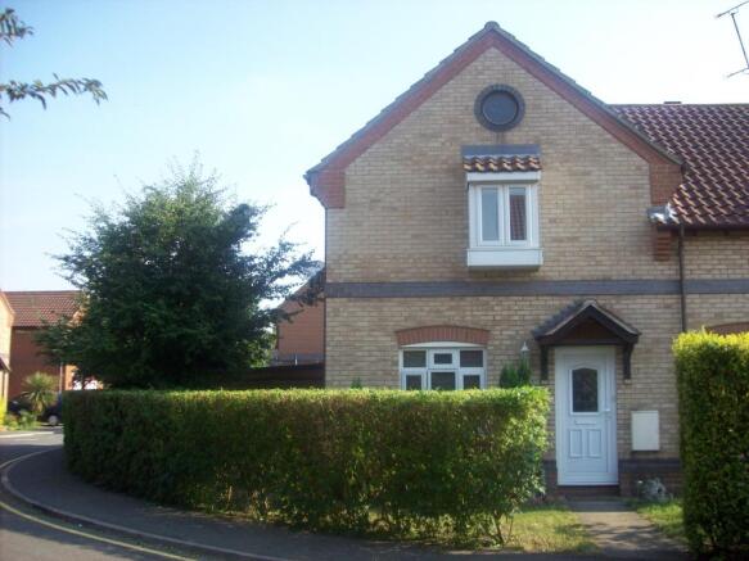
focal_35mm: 36
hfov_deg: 51.4
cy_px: 280
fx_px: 779
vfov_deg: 39.6
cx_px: 374
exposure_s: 1/473
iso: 80
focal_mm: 6
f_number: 2.7
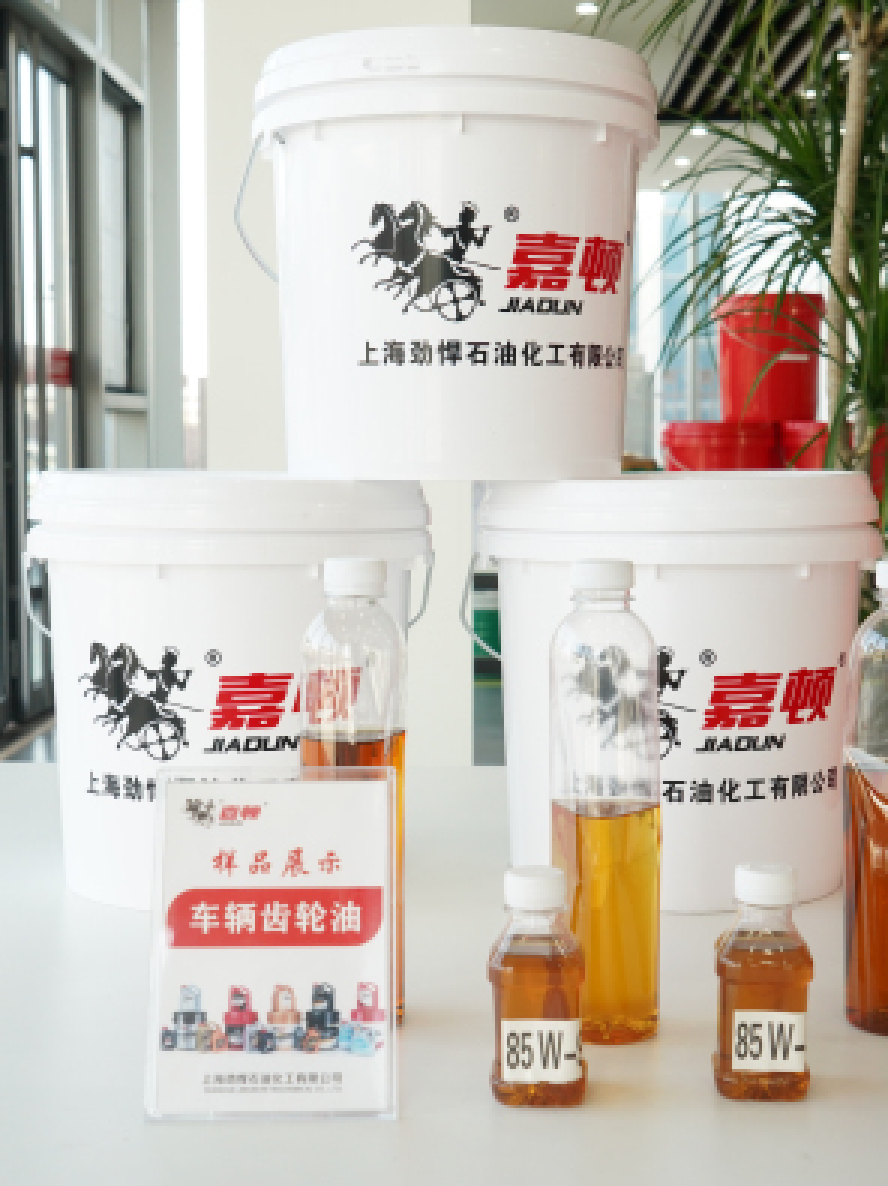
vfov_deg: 35.6
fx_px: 1848
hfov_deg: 27.0
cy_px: 591
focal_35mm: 54
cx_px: 453
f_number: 8
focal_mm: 37
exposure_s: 1/80
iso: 1000
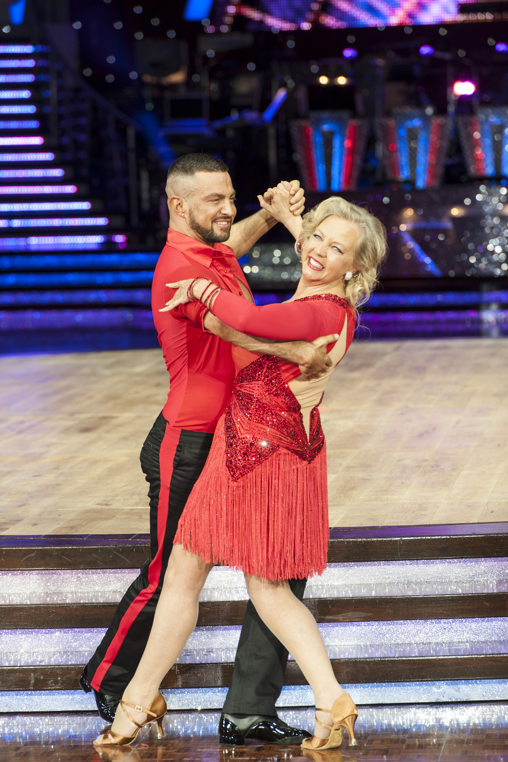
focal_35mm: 205
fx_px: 4339
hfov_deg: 6.7
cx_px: 252
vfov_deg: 10.0
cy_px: 388
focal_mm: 200
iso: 800
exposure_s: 1/160
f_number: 6.3
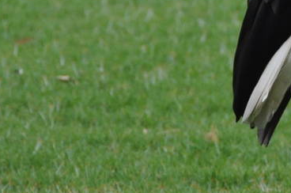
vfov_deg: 0.8
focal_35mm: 1632
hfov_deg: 1.3
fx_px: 13169
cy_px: -161
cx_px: 426
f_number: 8
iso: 1000
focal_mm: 250
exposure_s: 1/1000
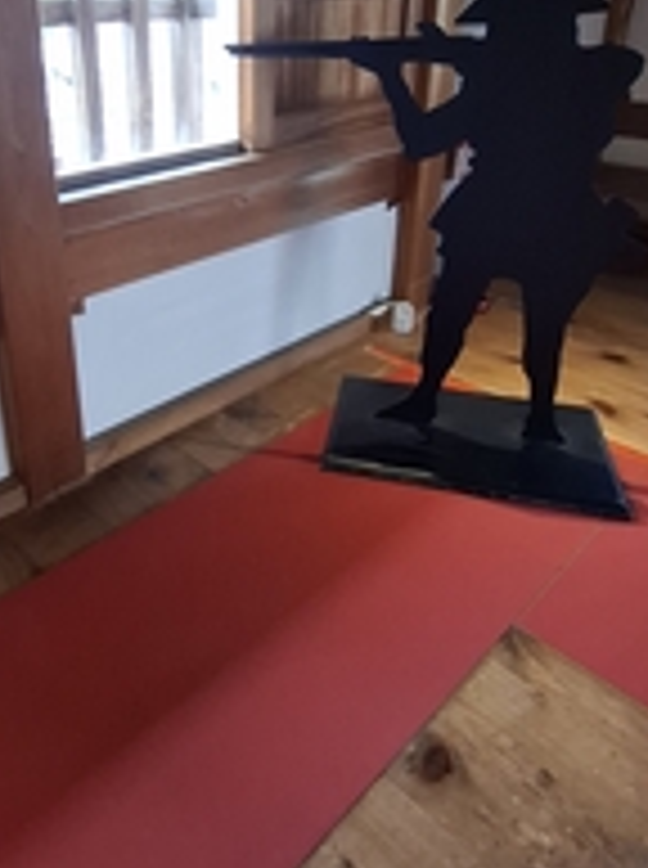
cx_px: 194
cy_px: 292
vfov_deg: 63.8
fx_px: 676
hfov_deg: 49.9
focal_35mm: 27
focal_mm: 1.74
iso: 160
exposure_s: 1/50
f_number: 2.2
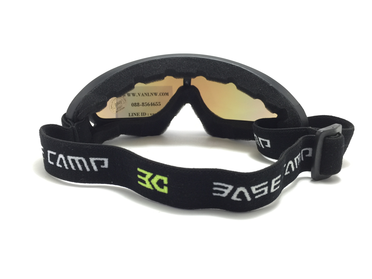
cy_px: 140
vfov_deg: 48.2
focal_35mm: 29
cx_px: 186
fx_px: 312
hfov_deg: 61.7
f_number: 2.2
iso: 40
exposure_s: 1/33
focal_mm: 4.15
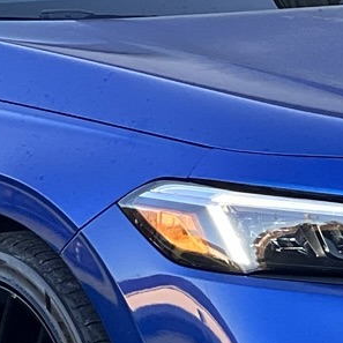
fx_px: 5146
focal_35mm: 459
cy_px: 181
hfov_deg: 3.8
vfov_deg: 3.8
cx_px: 147
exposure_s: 1/121
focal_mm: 9
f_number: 2.8
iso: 50
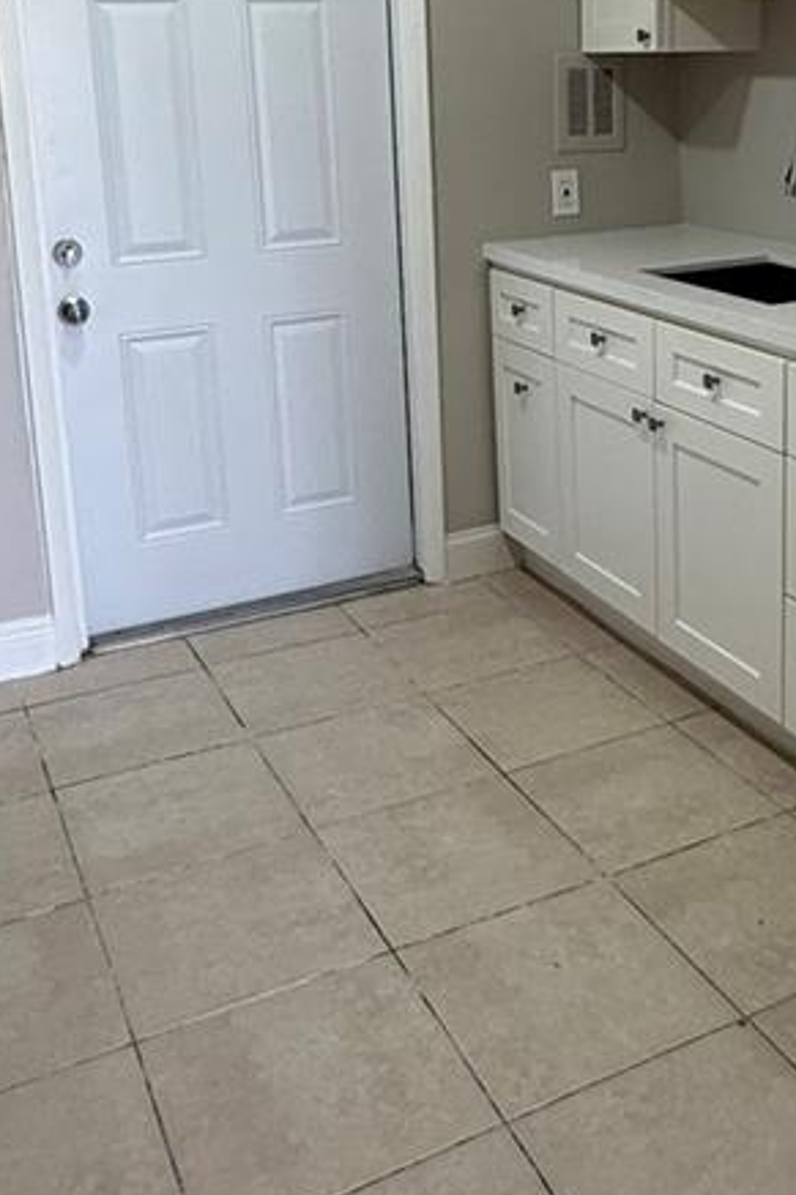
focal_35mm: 40
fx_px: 1328
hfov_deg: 32.9
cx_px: 563
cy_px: 334
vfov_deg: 47.1
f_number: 2.2
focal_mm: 2.22
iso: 160
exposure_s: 1/120
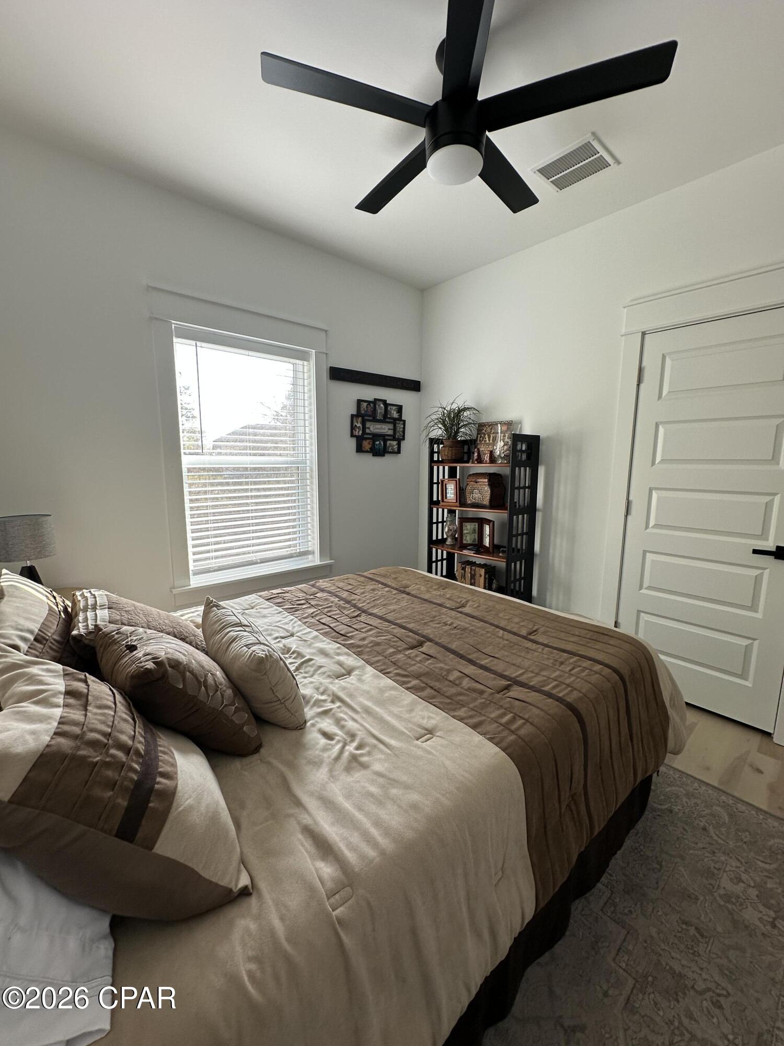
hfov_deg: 85.7
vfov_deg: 102.1
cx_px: 392
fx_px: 423
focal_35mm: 14
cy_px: 523
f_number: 2.2
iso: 50
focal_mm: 2.22
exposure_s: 1/99
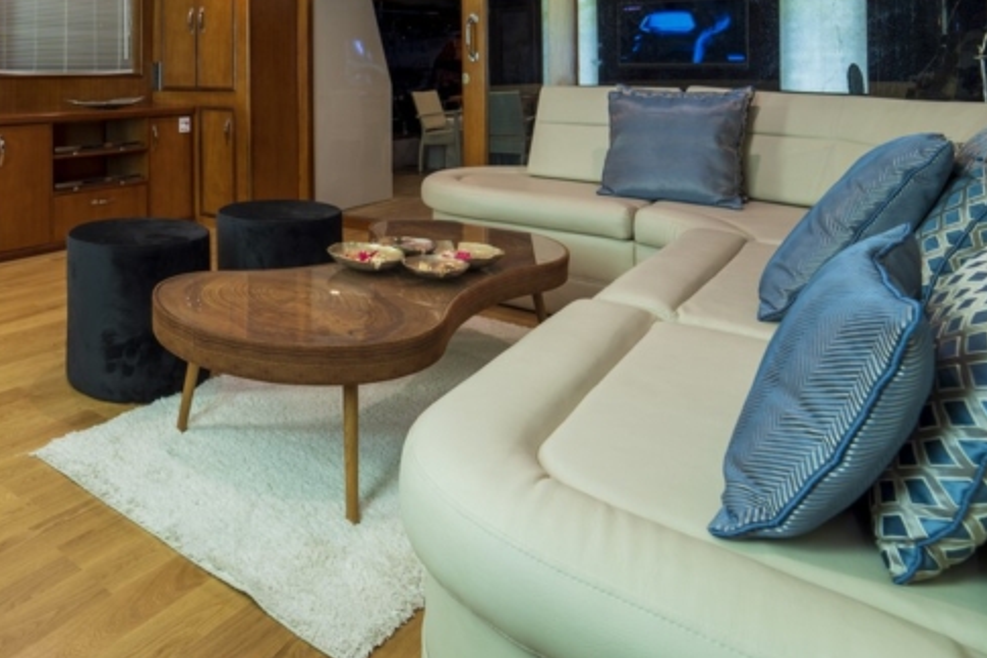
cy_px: 71
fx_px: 713
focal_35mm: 26
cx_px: 189
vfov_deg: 45.1
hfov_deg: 63.1
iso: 100
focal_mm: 14
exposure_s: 1/1.67
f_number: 6.3
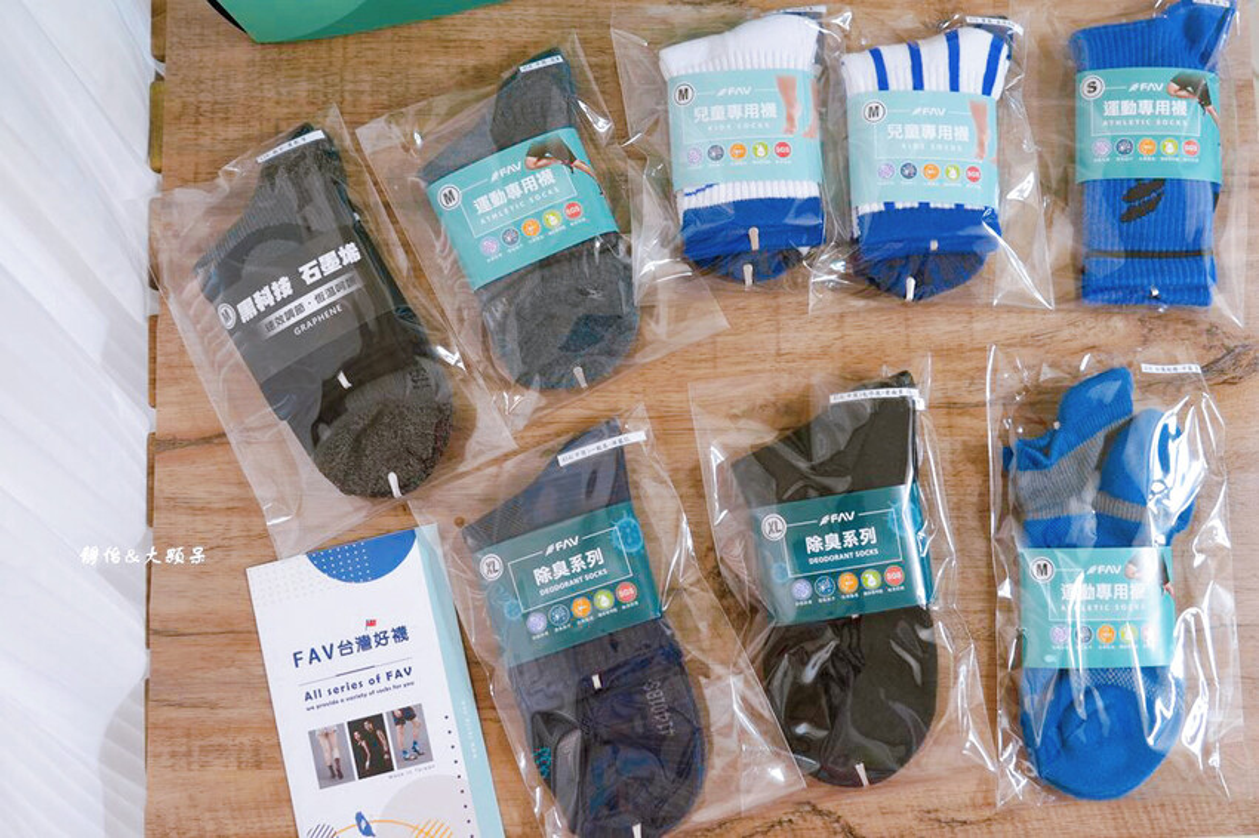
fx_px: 839
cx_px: 630
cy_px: 419
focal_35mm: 24
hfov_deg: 73.8
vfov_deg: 53.1
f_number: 4
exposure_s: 1/30
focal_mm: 24
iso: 500
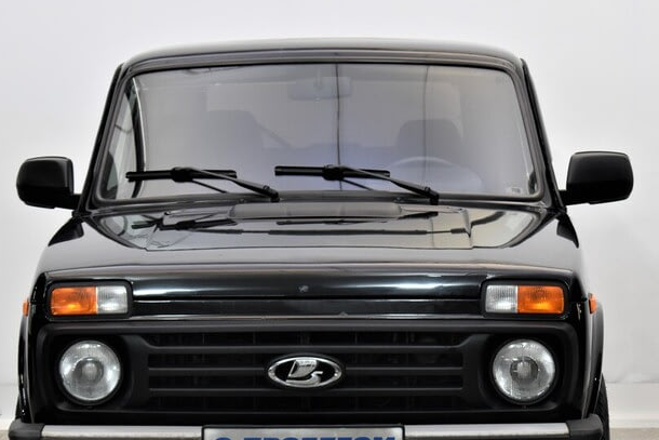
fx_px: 2229
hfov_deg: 16.8
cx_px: 307
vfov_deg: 11.3
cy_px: 280
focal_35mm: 122
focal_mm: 55
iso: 900
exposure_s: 1/60
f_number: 5.6
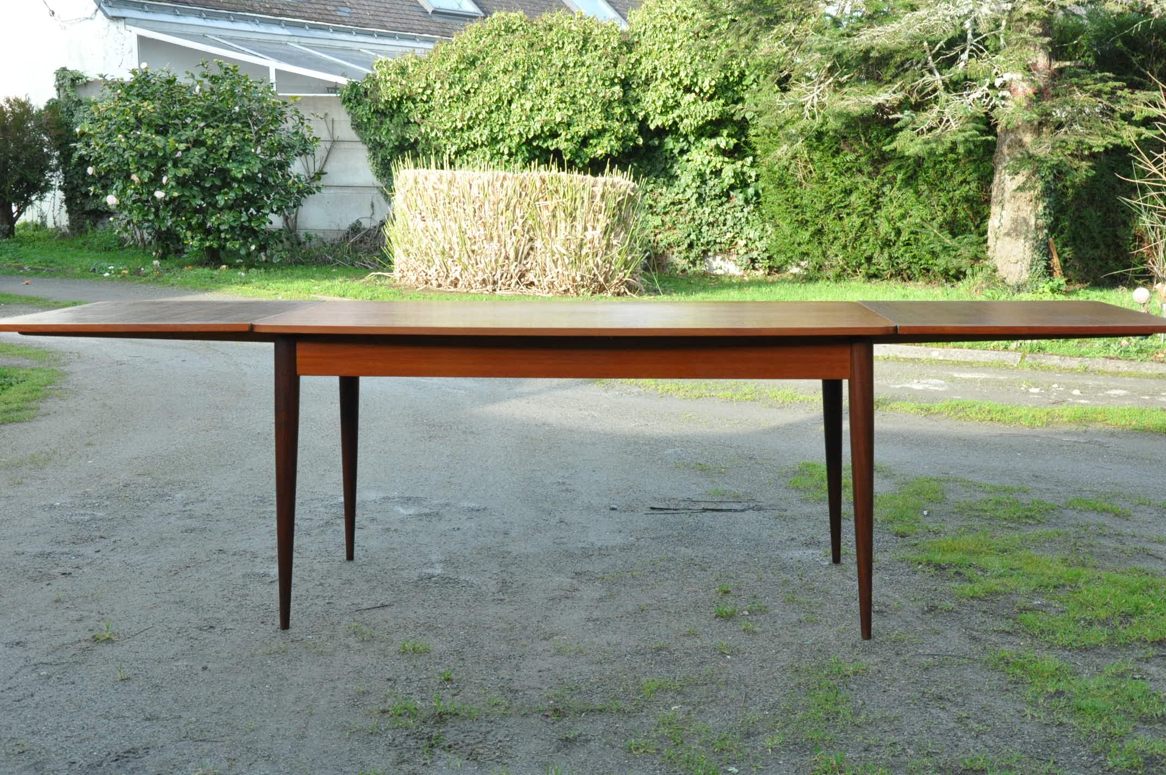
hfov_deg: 43.7
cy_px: 388
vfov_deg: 29.8
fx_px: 1456
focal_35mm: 45
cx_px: 583
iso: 800
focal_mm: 30
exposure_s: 1/125
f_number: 11
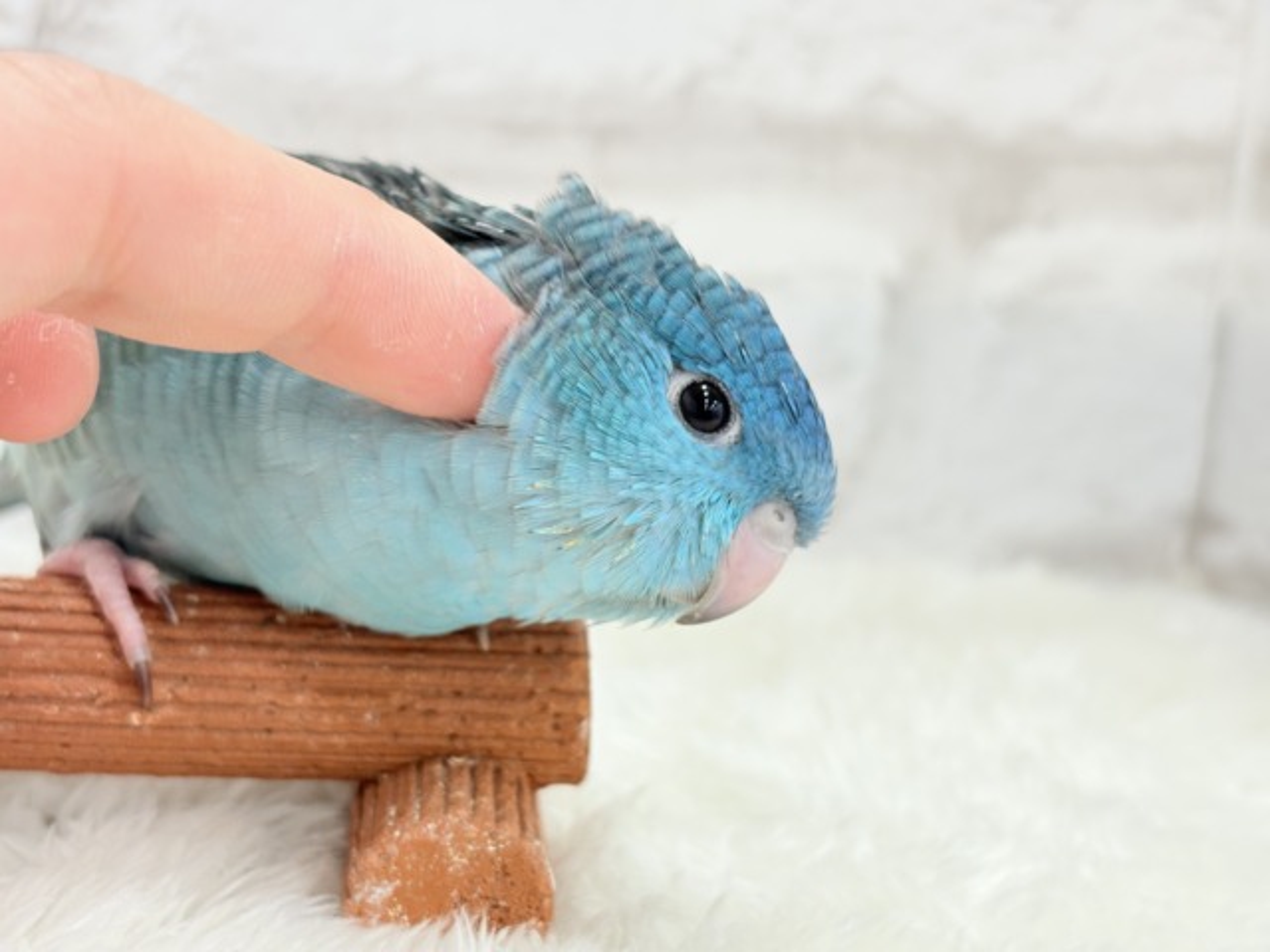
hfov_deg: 36.8
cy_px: 476
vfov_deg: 28.0
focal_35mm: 52
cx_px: 635
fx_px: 1908
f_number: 1.6
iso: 50
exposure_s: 1/50
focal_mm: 5.96
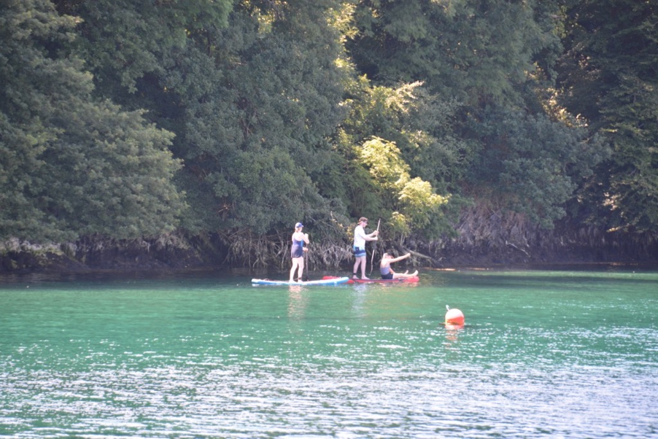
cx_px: 329
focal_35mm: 300
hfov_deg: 6.9
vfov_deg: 4.6
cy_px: 220
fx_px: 5484
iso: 560
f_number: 5.6
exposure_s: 1/250
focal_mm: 200
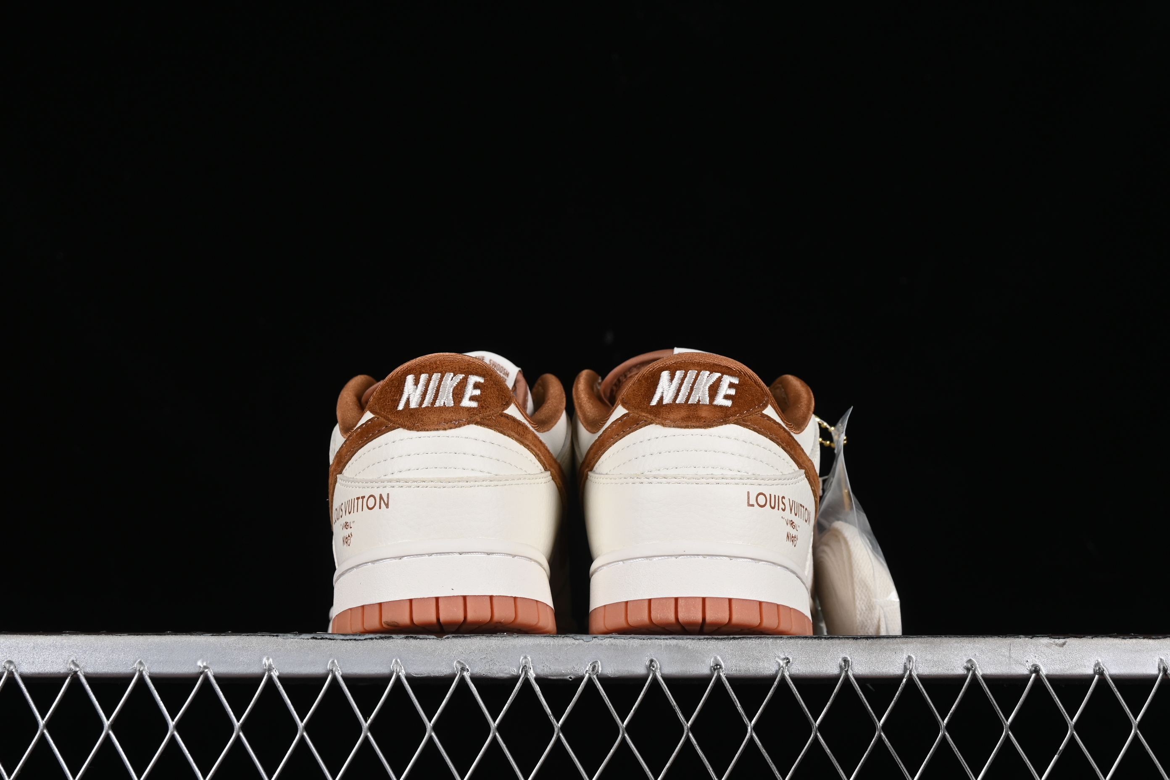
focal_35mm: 75
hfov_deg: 27.0
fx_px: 2437
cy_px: 390
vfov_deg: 18.2
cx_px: 585
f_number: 8
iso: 160
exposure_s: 1/80
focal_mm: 50
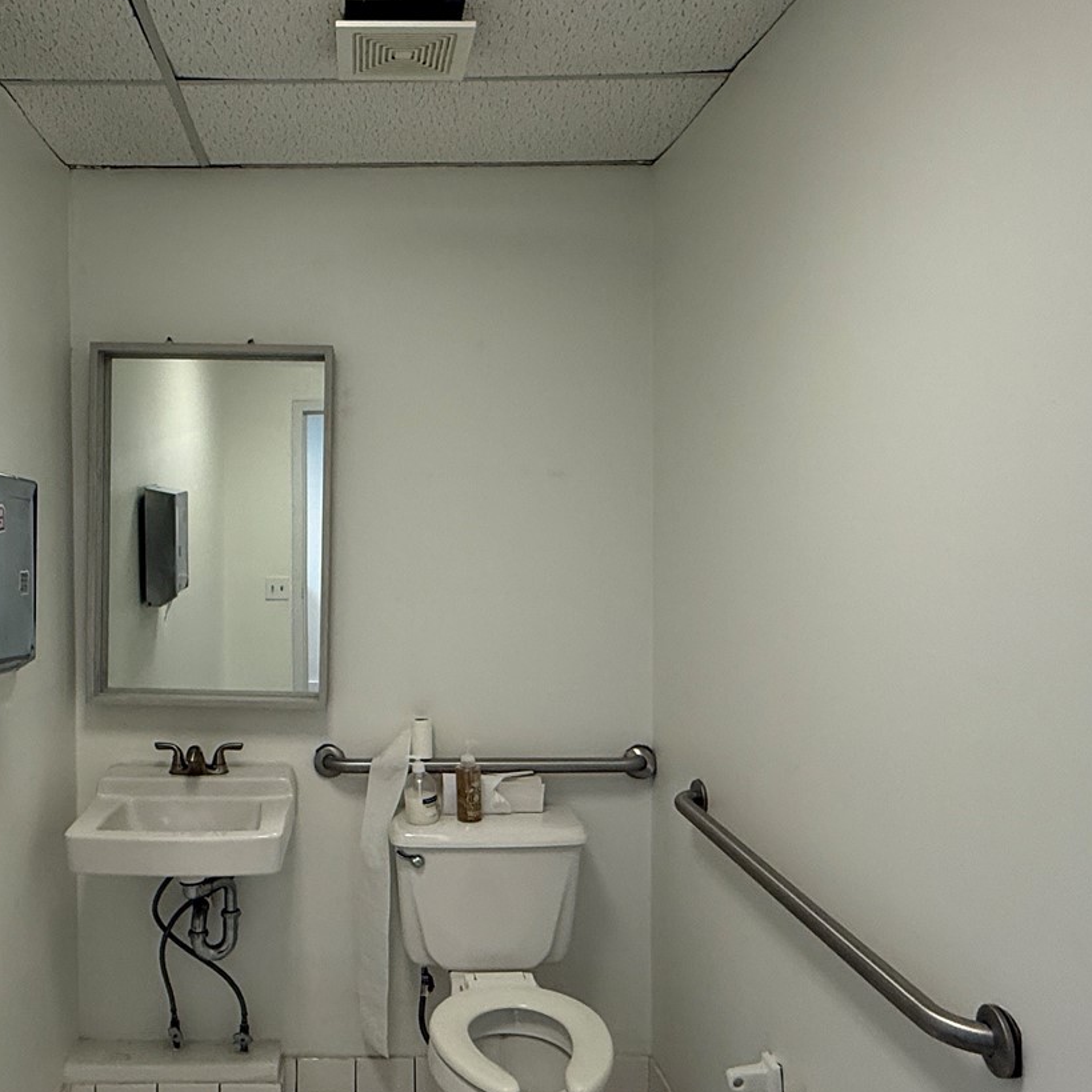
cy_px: 533
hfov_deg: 54.3
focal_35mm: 29
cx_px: 351
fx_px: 1035
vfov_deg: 55.6
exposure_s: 1/104
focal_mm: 2.22
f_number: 2.2
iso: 200
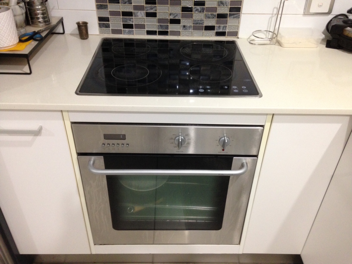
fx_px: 336
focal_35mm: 33
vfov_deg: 42.9
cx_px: 176
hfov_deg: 55.4
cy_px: 132
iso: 200
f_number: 2.4
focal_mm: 4.12
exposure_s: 1/20
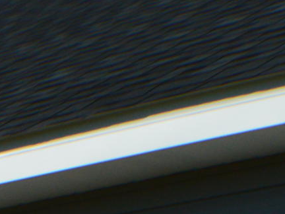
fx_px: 2390
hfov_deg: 6.4
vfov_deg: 5.0
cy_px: 524
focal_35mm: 290
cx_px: -503
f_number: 11
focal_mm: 29
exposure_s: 1/500
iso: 400
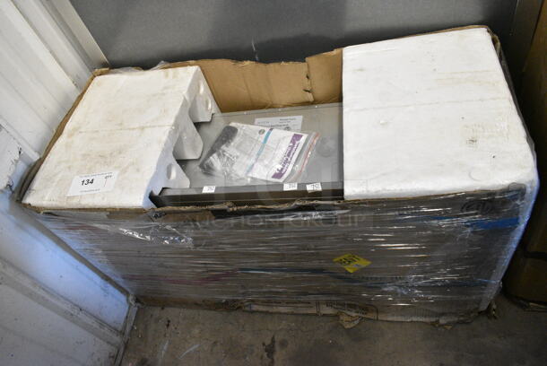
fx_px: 411
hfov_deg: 67.3
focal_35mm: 27
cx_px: 274
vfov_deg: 48.0
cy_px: 183
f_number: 7.1
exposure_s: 1/200
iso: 6400
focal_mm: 18
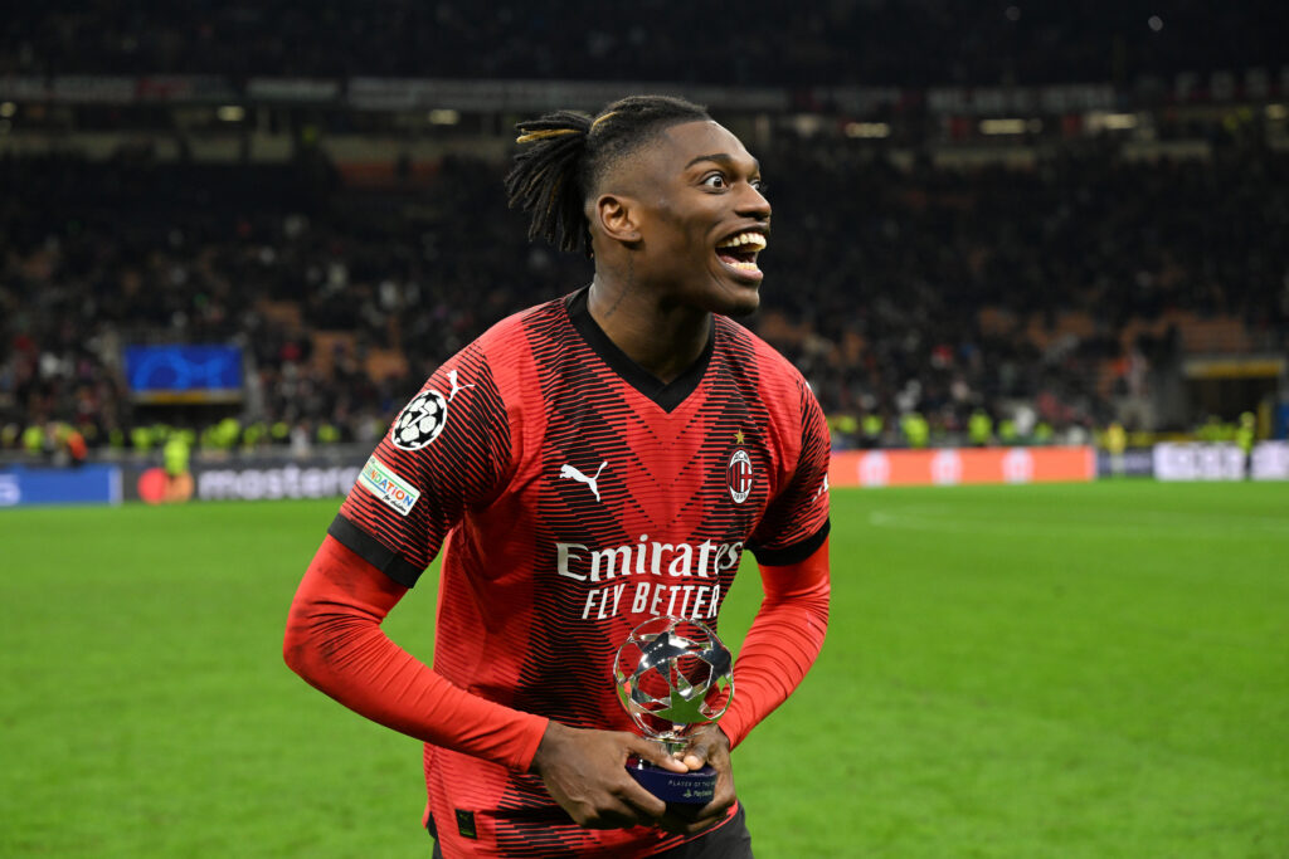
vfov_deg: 19.5
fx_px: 2507
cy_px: 430
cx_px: 644
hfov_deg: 28.8
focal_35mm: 70
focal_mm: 70
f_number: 4
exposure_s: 1/1000
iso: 2500
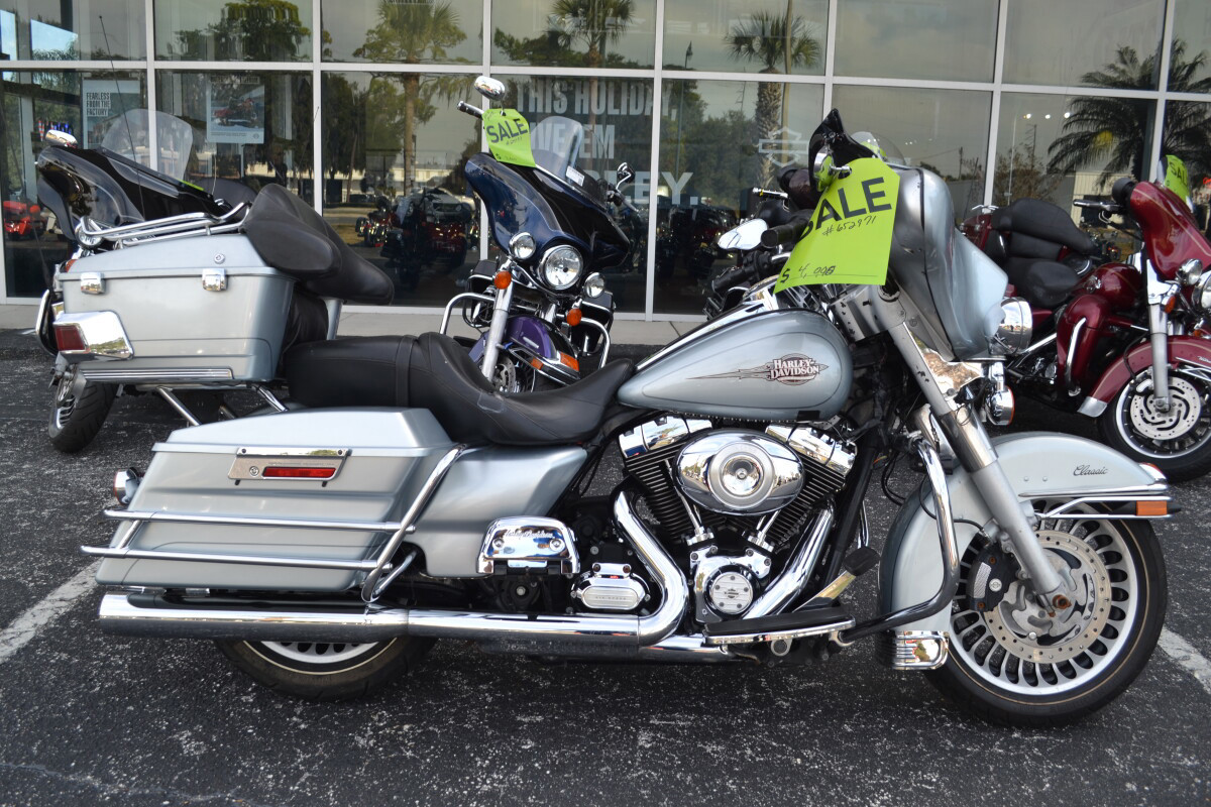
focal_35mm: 30
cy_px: 404
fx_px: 1009
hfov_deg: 61.9
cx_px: 606
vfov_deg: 43.6
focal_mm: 20
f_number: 5.6
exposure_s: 1/125
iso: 100
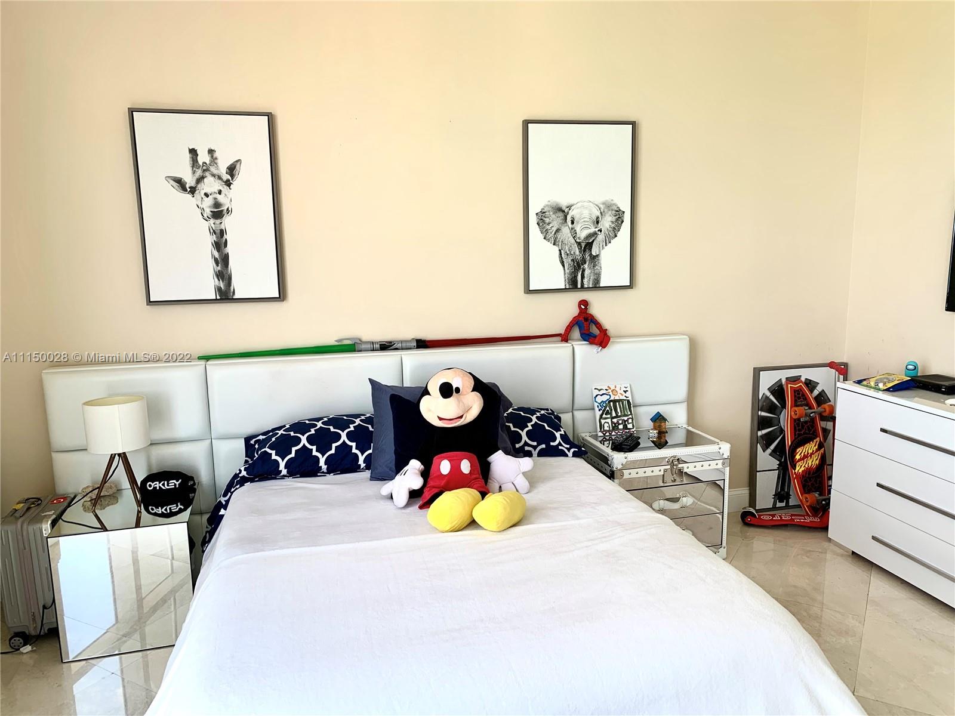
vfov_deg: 53.1
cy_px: 358
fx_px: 717
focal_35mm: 26
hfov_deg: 67.3
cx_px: 478
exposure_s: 1/121
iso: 40
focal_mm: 4.25
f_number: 1.8
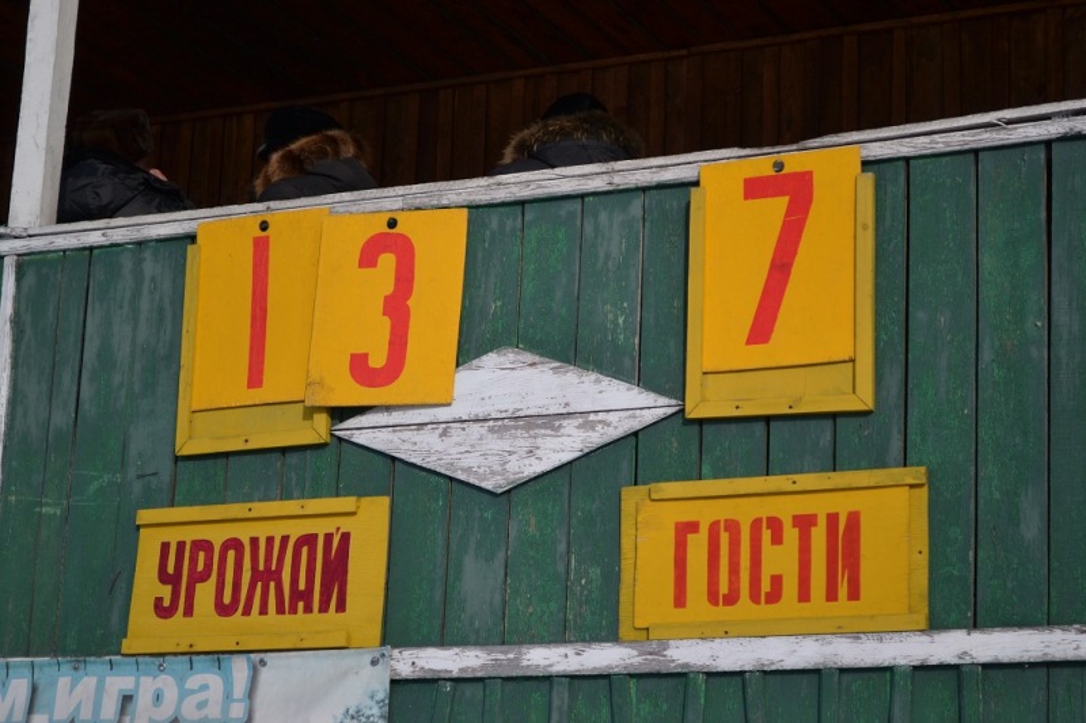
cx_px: 543
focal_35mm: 82
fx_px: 2488
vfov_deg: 16.5
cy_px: 362
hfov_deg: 24.6
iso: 100
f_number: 5.6
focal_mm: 55
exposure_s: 1/800
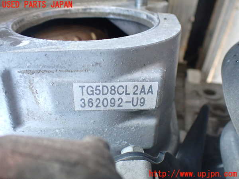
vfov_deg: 44.2
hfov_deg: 56.8
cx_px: 120
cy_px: 90
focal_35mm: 32
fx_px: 221
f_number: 2.4
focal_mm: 5.79
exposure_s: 1/50
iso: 800
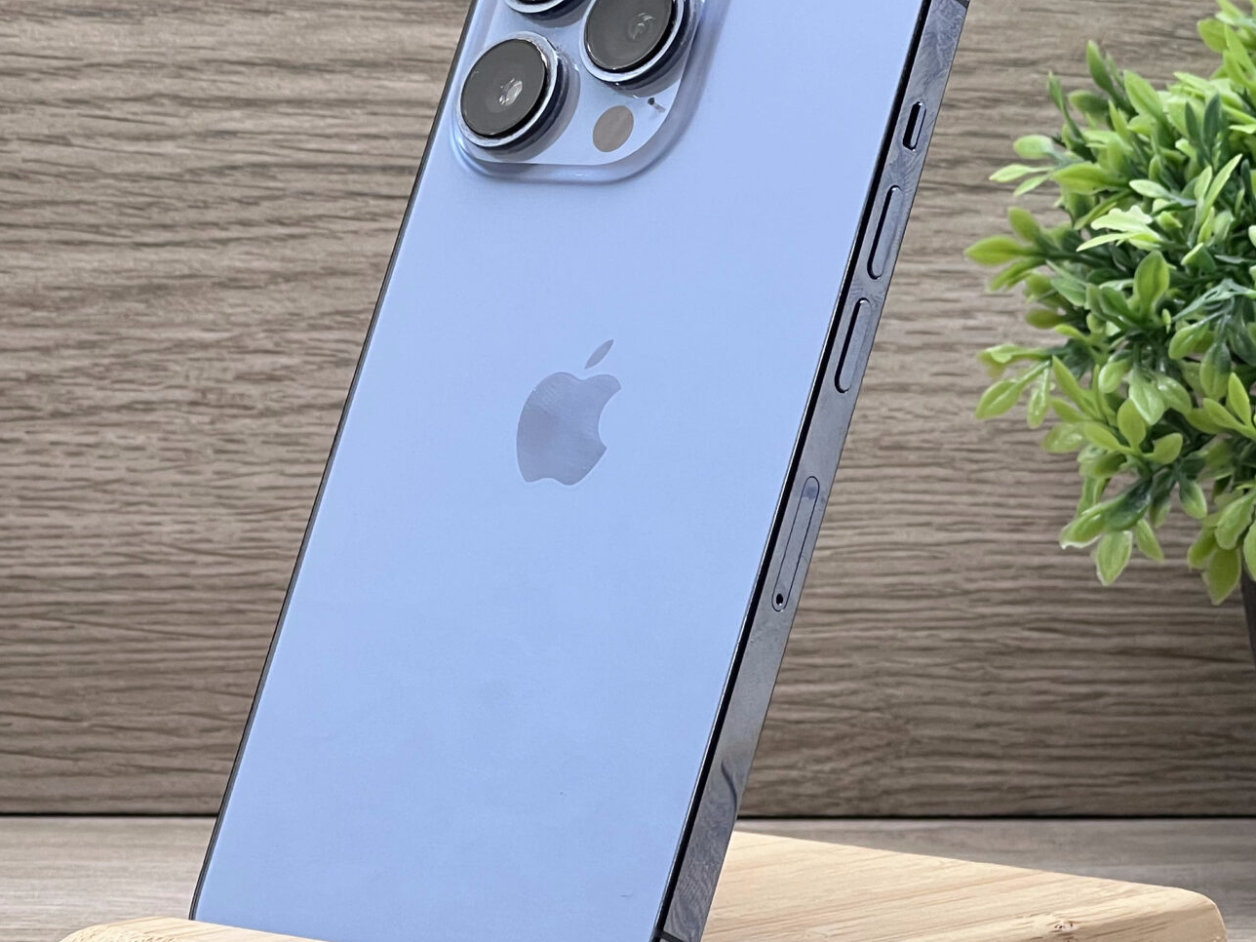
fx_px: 5551
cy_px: 486
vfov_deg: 9.7
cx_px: 656
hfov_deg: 12.9
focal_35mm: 153
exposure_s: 1/100
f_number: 2.8
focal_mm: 9
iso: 80
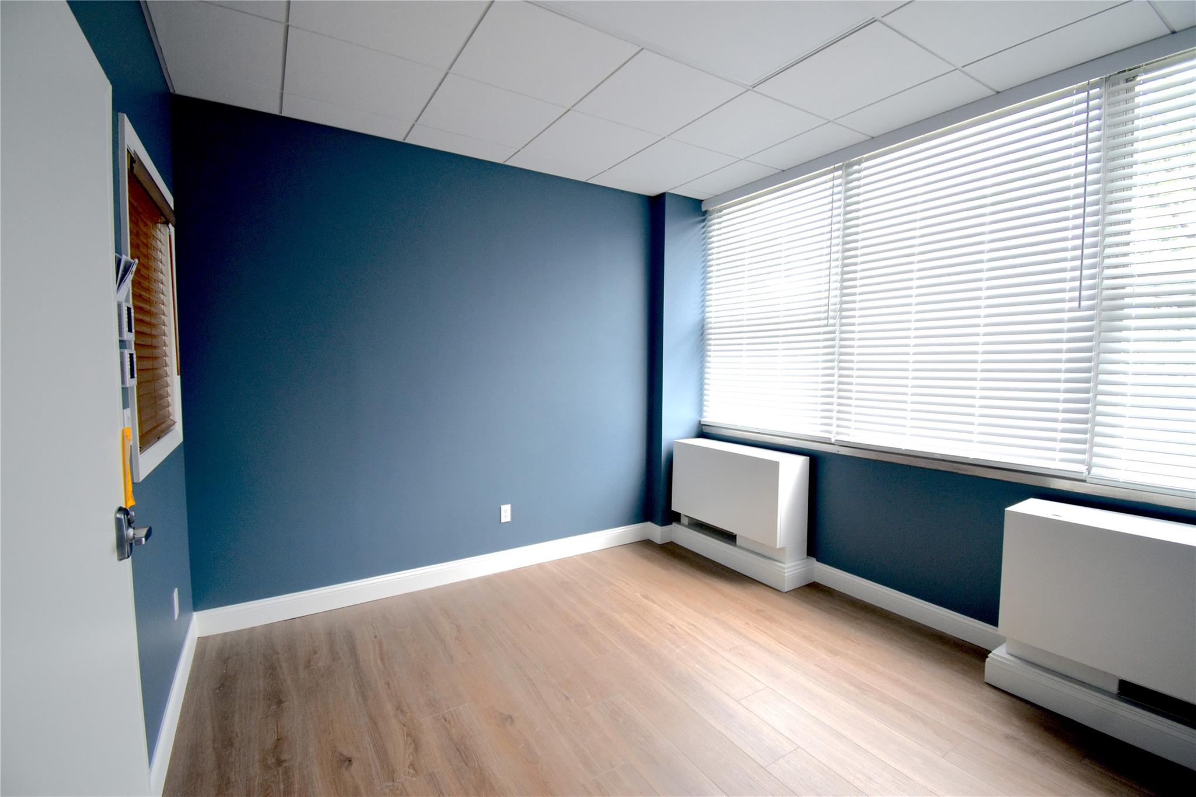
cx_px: 598
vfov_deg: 77.3
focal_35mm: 15
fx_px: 498
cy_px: 398
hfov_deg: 100.4
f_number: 4.5
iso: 400
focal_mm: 10
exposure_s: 1/250
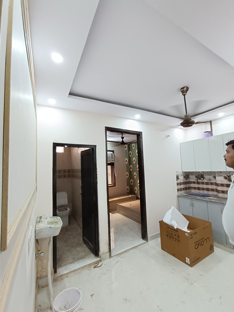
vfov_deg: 94.5
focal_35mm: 16
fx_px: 144
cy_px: 156
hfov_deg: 78.1
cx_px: 117
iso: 308
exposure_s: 1/50
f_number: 2.2
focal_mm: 1.66
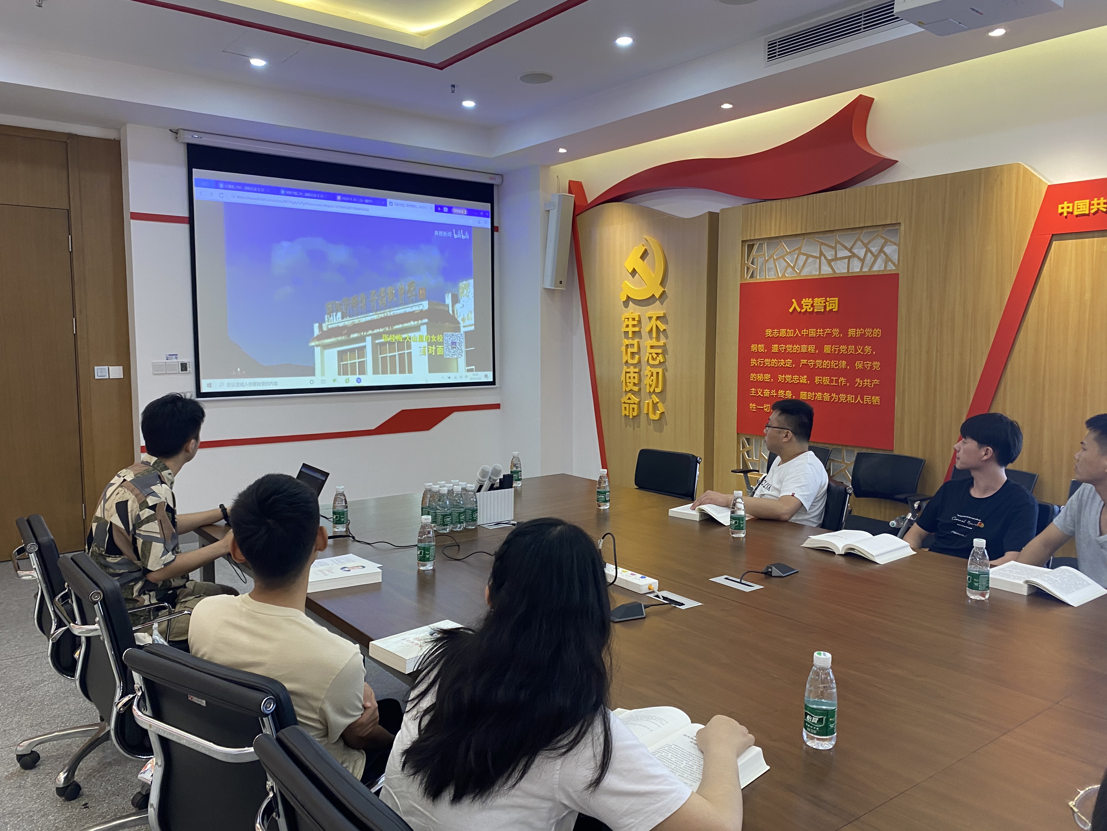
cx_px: 554
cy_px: 416
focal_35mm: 26
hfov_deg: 67.3
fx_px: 831
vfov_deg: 53.1
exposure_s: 1/50
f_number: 1.8
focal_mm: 4.25
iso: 100
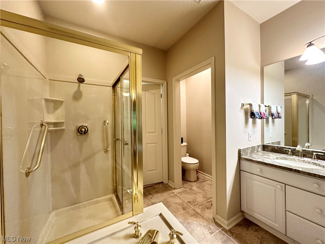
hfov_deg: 102.1
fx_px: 131
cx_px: 162
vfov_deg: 85.7
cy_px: 122
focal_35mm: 14
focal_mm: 2.22
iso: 400
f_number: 2.2
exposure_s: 1/60
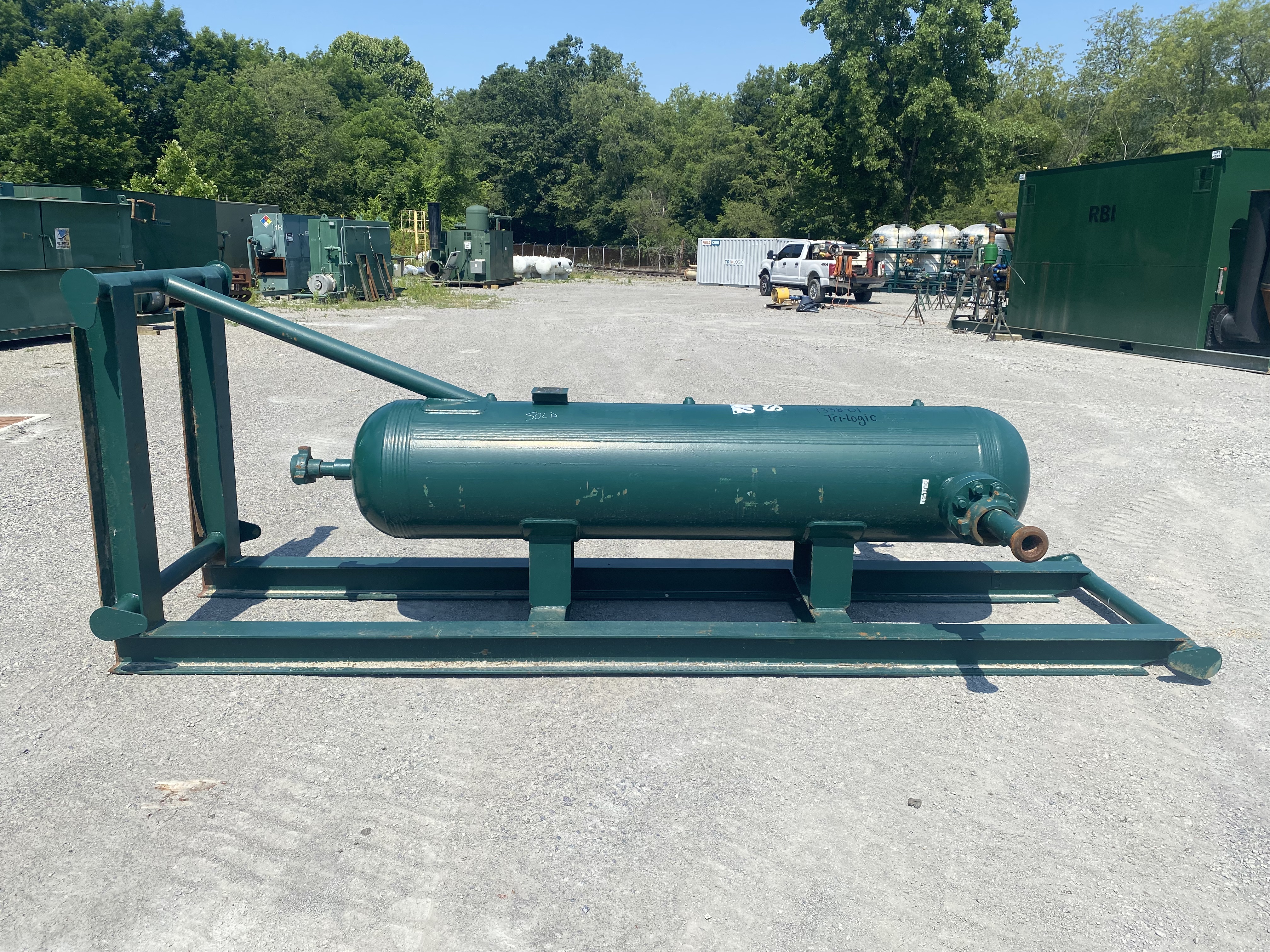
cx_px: 635
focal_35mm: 26
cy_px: 476
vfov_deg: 53.1
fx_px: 954
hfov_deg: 67.3
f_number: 1.8
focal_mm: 4.25
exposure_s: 1/3040
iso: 32
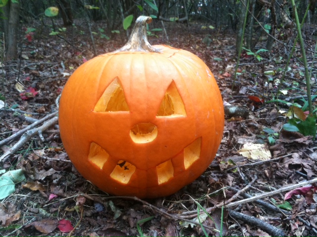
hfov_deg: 52.7
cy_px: 118
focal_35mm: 35
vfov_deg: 40.6
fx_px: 320
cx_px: 158
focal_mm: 3.85
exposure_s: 1/15
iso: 160
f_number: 2.8
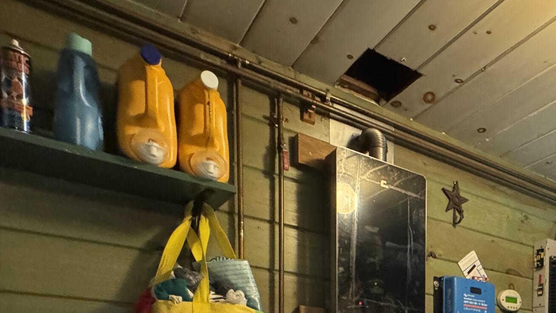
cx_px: 519
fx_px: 516
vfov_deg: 27.7
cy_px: 414
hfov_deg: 49.3
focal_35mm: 35
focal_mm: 2.22
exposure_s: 1/60
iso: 1000
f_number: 2.2
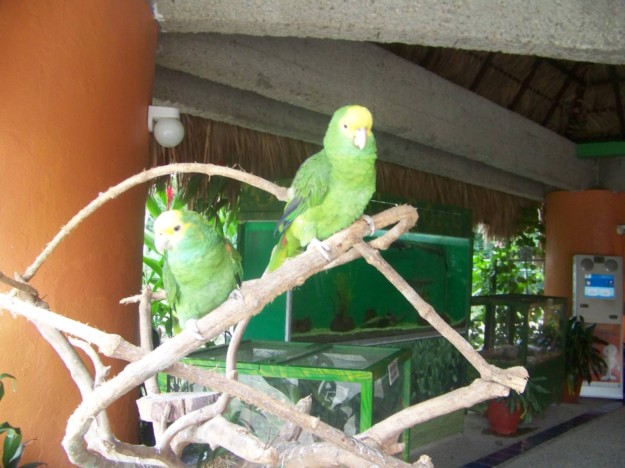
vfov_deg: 39.7
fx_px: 650
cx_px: 312
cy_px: 234
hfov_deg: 51.4
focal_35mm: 36
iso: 200
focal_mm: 5.85
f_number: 2.8
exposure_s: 1/30
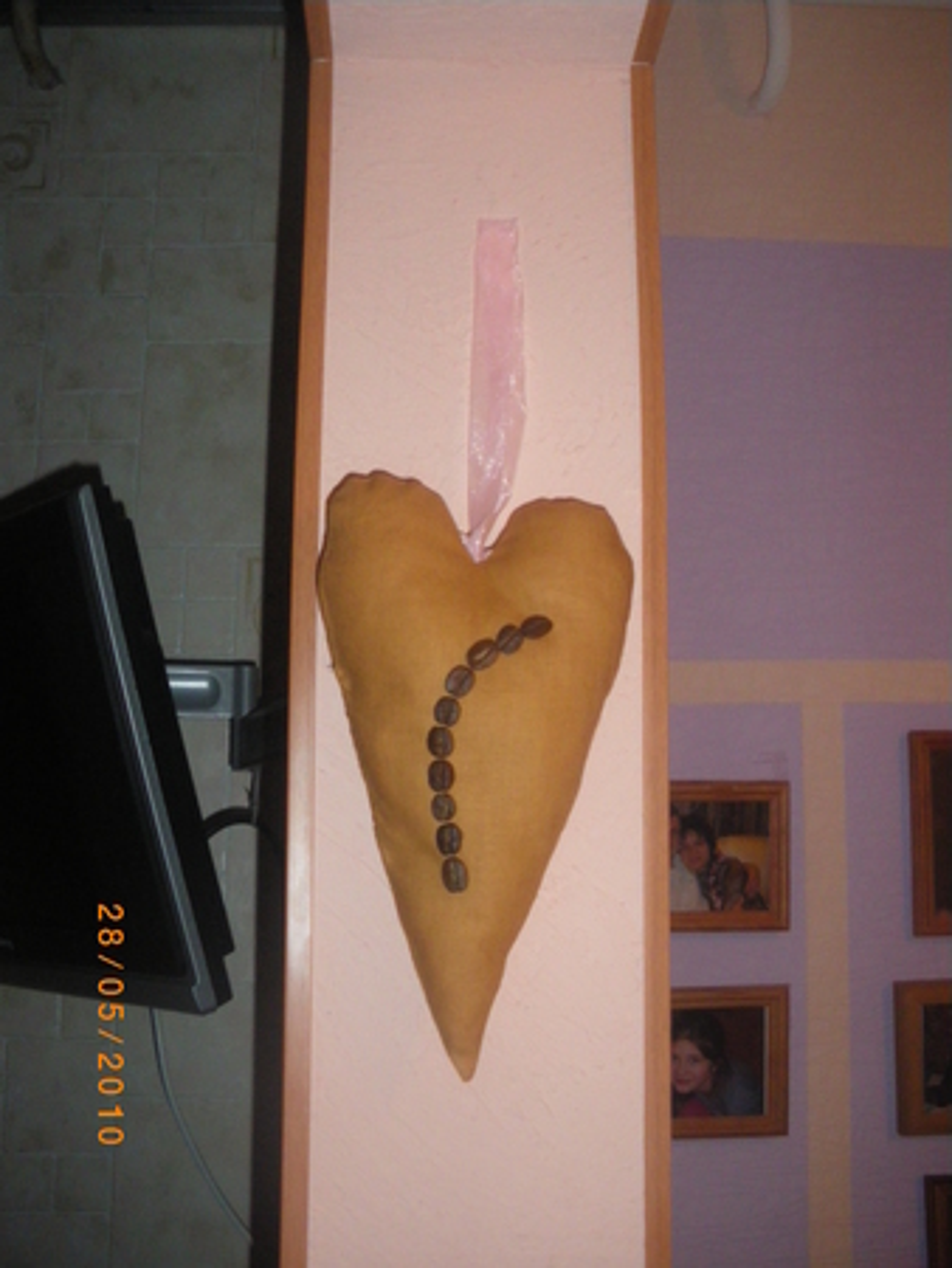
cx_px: 476
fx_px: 1319
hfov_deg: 39.7
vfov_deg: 51.3
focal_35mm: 36
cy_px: 634
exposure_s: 1/50
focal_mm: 6.3
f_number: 3.5
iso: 400
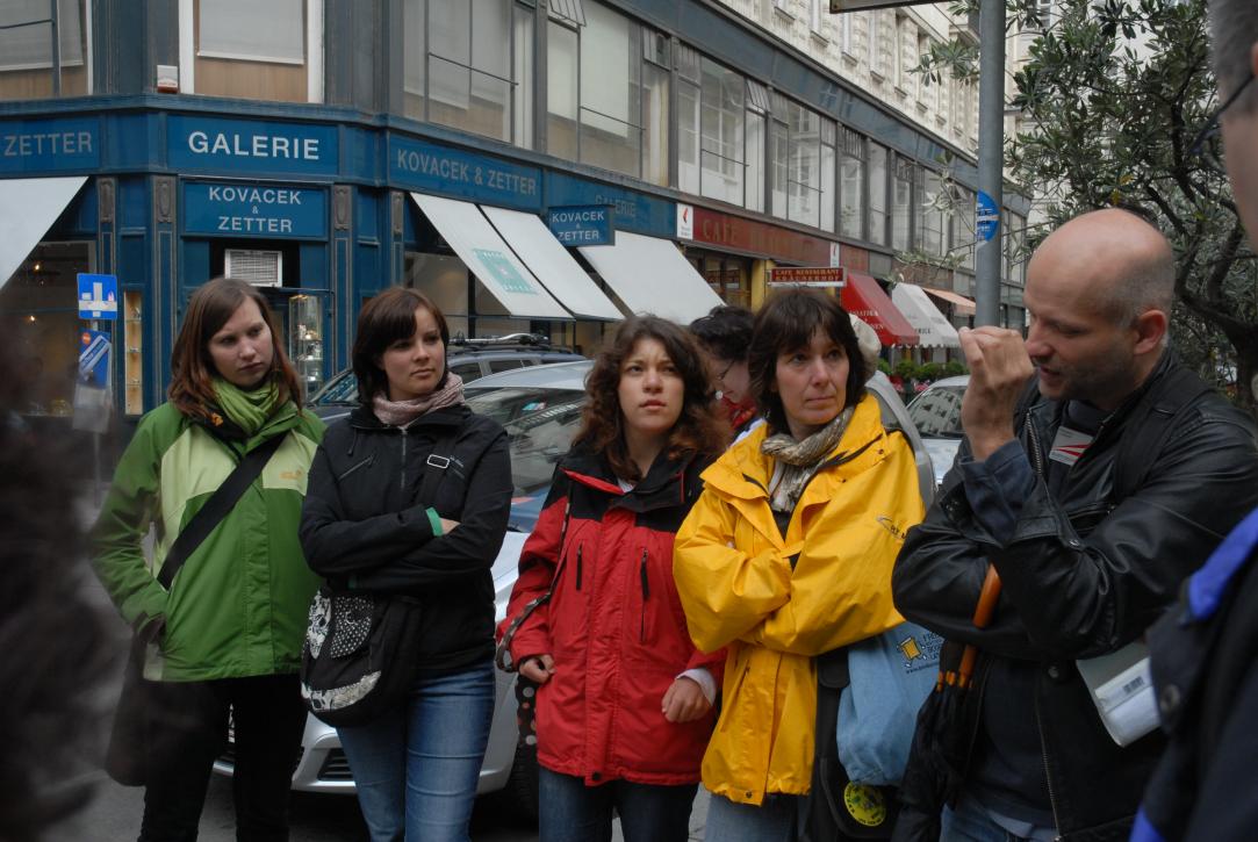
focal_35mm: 40
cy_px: 421
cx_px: 629
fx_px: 1417
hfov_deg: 47.9
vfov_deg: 33.1
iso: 400
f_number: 7.1
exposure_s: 1/180
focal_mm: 27
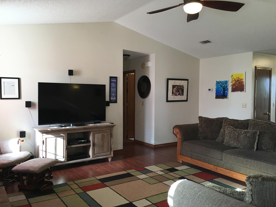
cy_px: 106
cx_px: 138
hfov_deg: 60.0
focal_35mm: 30
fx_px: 239
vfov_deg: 46.8
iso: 32
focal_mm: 4.15
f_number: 2.2
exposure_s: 1/30
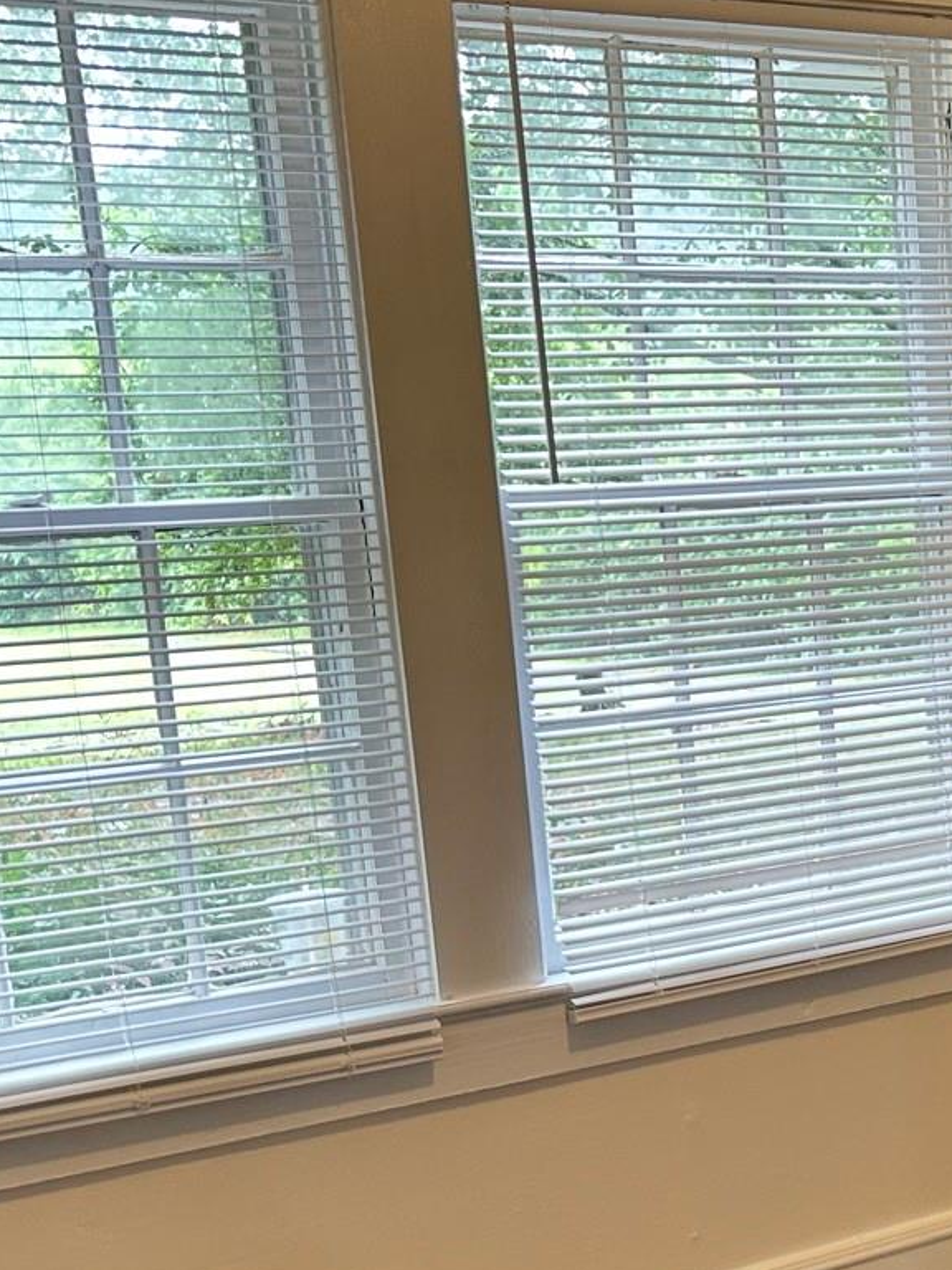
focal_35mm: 64
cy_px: 923
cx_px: 1289
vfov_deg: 29.9
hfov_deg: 20.6
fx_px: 2347
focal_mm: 6.86
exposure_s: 1/60
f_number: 1.78
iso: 125
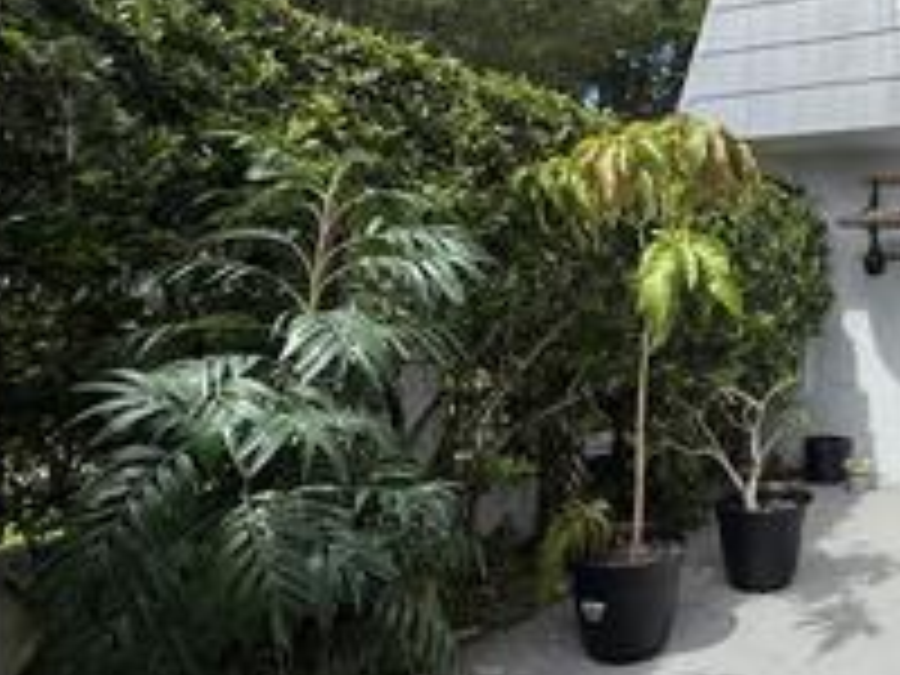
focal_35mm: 28
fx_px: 728
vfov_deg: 49.7
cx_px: 832
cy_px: 342
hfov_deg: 54.1
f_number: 2.2
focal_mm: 2.22
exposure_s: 1/1848
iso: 50
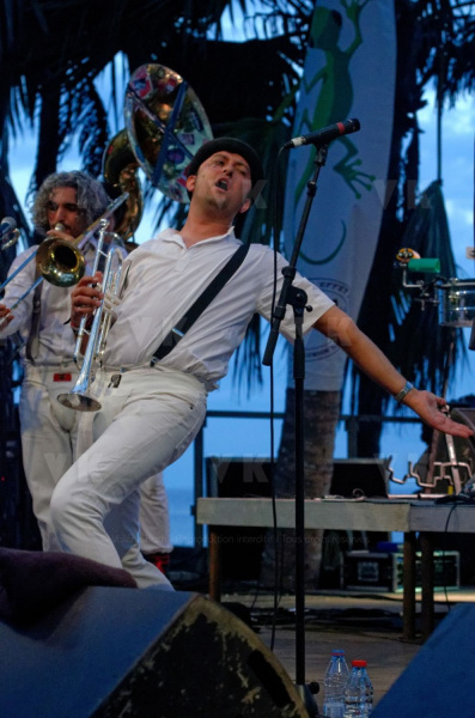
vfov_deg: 19.5
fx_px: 2089
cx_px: 238
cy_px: 359
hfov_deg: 13.0
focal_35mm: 105
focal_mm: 70
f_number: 4.5
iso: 1250
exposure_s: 1/160
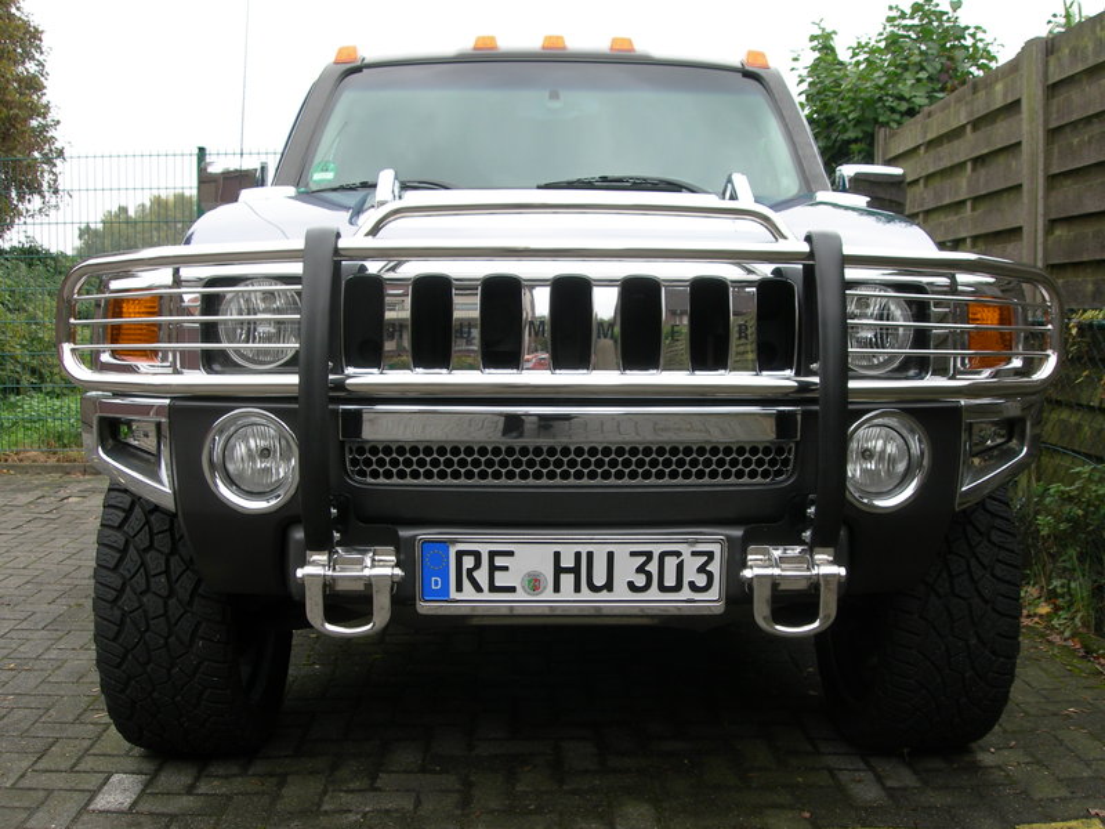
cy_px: 414
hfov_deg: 49.0
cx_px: 552
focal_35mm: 38
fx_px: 1213
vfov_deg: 37.7
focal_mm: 7.8
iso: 50
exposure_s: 1/67
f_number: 4.8
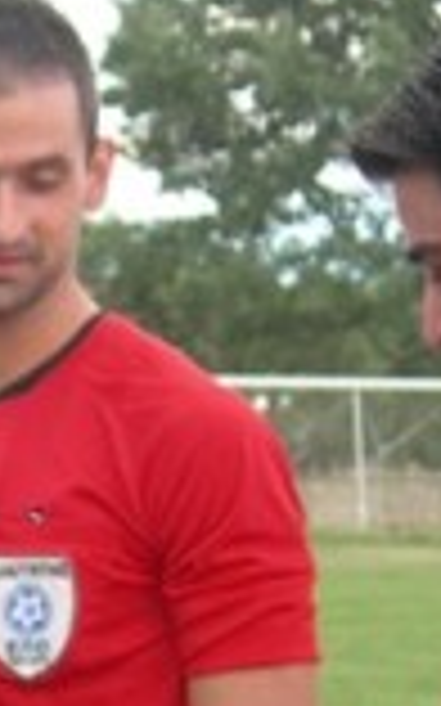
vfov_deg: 9.1
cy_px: 906
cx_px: -153
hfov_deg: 5.7
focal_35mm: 227
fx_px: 4369
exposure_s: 1/76.7
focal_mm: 10.6
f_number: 3.2
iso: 50
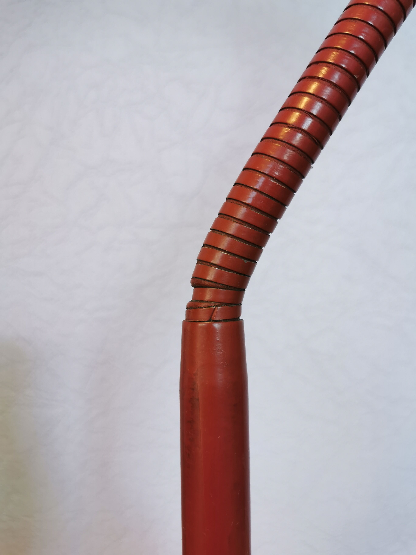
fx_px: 433
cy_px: 278
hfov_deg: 51.4
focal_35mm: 27
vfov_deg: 65.3
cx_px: 208
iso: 50
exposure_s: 1/100
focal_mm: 5.58
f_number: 1.8
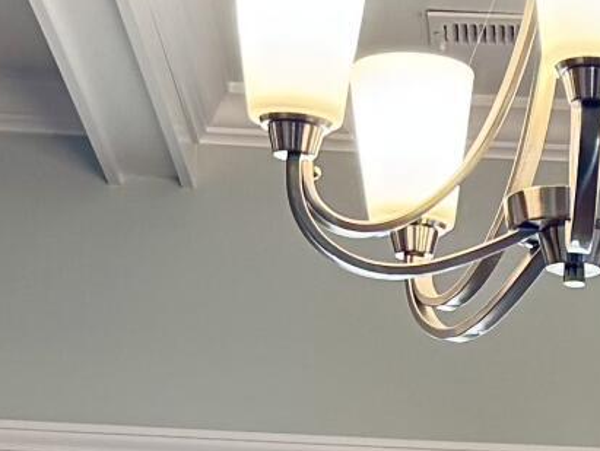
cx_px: 682
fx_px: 3036
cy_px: 1209
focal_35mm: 175
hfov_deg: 11.1
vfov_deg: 7.7
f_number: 1.78
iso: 200
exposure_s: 1/79
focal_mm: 6.76
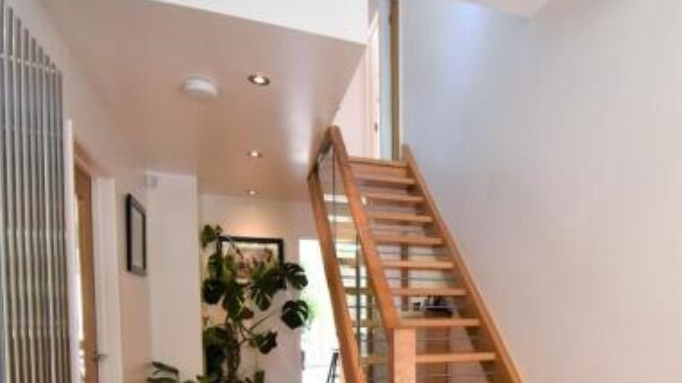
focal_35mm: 27
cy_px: 346
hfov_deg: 67.3
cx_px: 472
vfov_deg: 39.7
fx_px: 488
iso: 800
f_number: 5
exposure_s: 1/100
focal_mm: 10
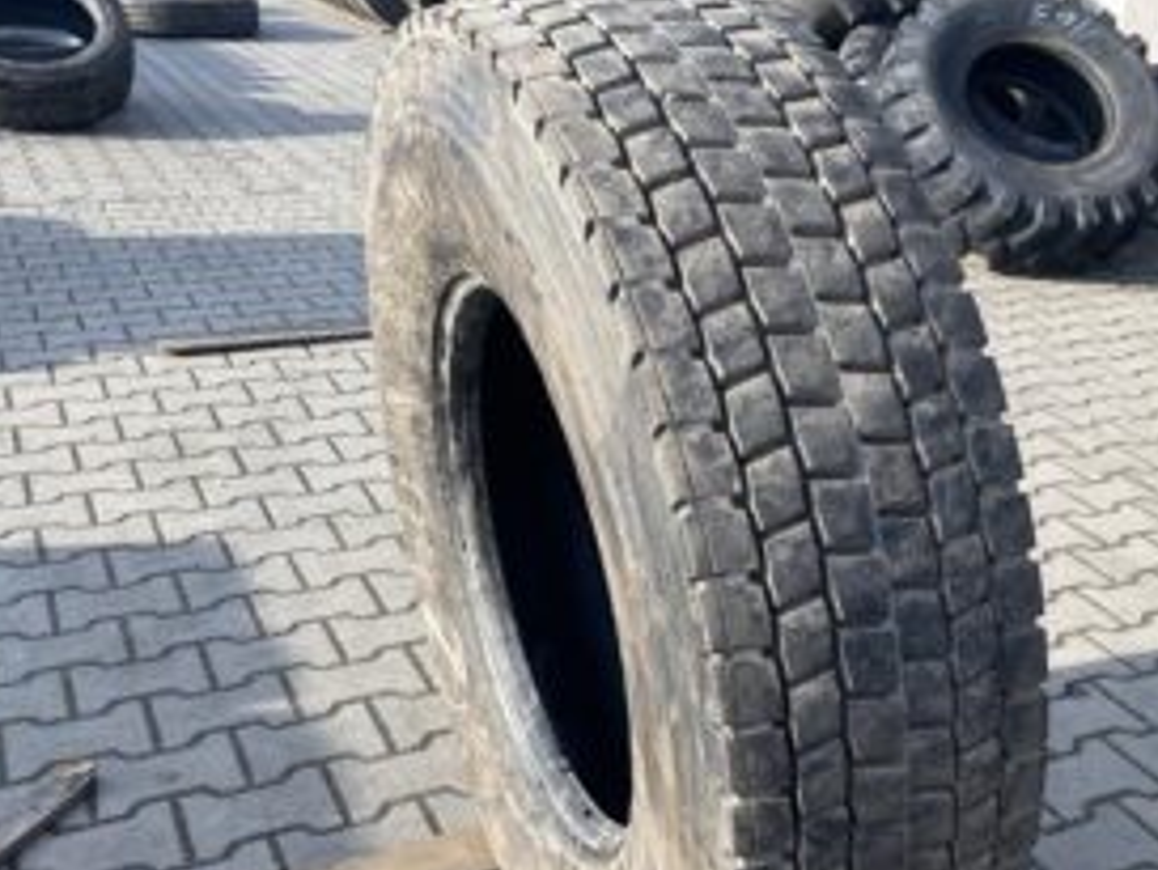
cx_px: 764
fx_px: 1372
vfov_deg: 34.9
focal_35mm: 41
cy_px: 575
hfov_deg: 45.1
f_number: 1.8
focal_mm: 4.25
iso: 32
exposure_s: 1/644
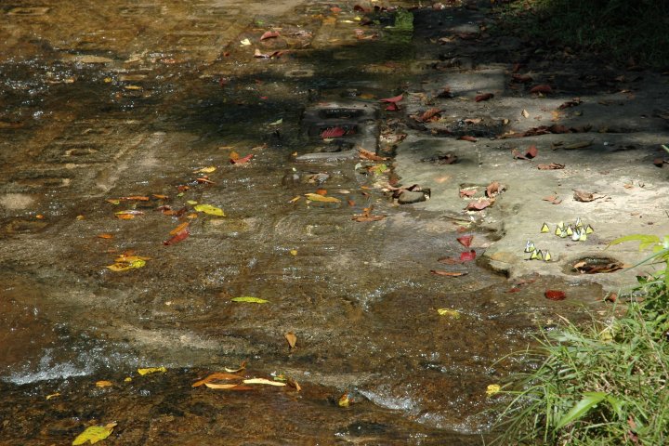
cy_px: 223
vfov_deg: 13.0
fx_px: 1951
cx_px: 334
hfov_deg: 19.5
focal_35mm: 105
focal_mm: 70
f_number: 8
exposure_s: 1/250
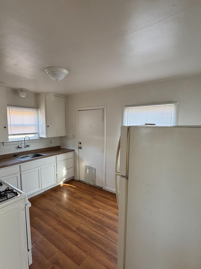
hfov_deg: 71.5
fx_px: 139
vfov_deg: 87.7
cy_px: 140
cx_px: 93
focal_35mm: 18
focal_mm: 2.22
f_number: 2.2
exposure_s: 1/60
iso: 160
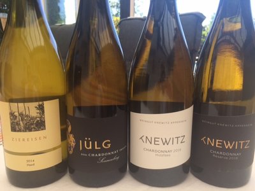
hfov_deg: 61.7
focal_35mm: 29
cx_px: 128
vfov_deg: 48.2
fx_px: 214
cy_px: 96
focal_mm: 4.15
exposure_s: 1/427
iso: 32
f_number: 2.2
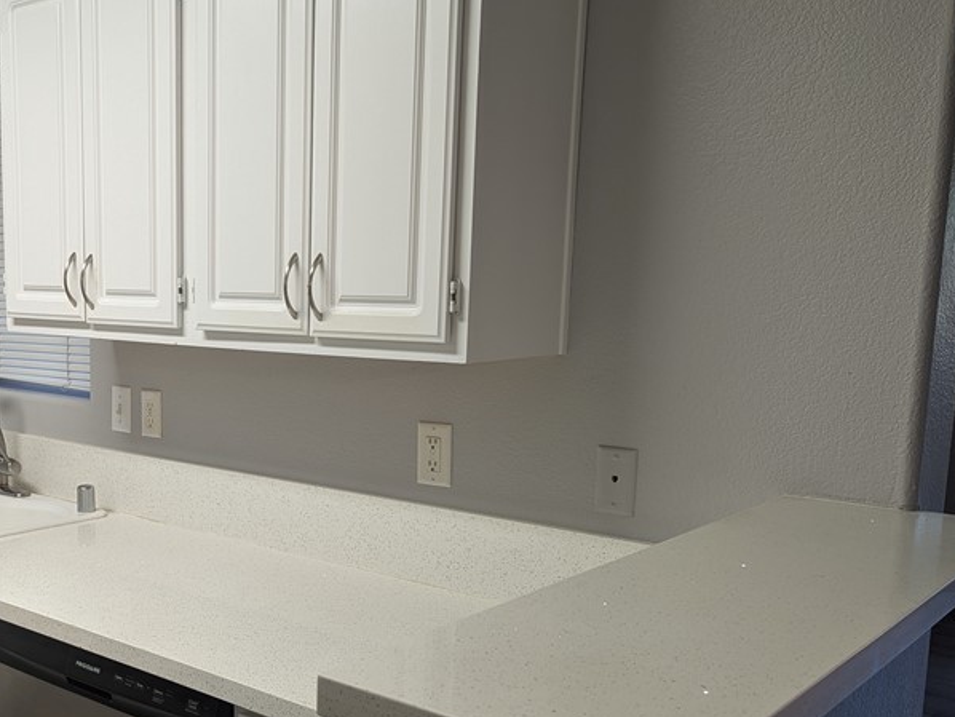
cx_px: 226
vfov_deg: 34.9
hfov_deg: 44.1
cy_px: 469
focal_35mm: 41
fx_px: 1132
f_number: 1.85
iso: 54
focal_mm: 6.81
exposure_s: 1/30
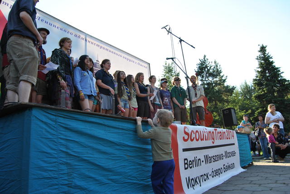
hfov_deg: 67.3
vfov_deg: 48.0
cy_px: 97
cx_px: 145
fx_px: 218
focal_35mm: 27
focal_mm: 18
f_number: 5.6
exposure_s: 1/125
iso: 100
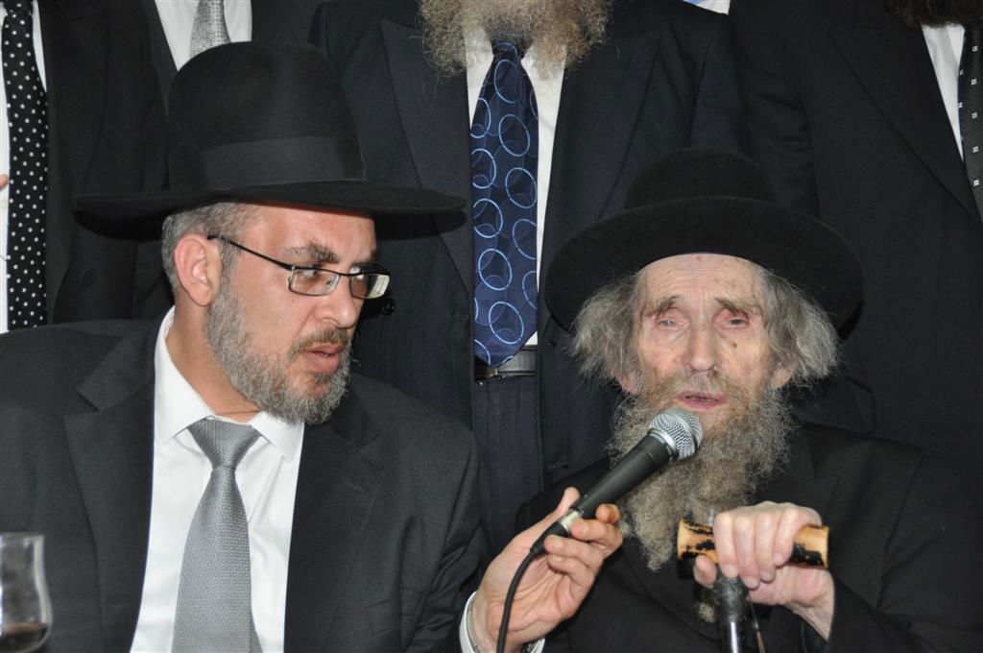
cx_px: 492
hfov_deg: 21.9
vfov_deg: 14.7
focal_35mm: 93
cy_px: 326
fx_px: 2536
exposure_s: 1/60
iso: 800
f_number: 4.8
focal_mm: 62
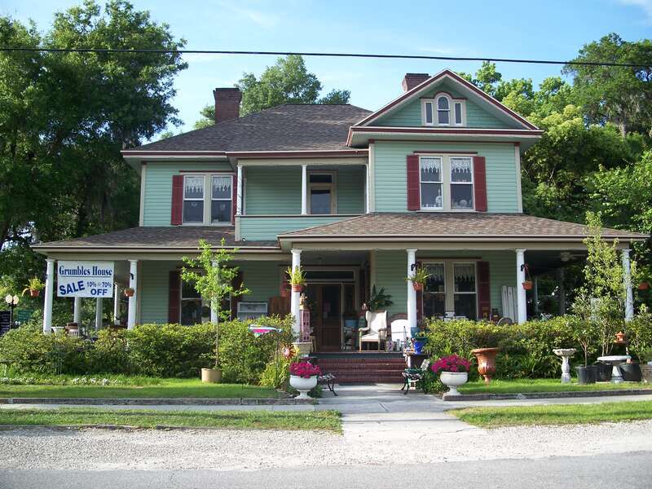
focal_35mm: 37
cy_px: 244
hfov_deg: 50.1
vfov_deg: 38.7
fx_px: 697
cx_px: 326
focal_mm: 7.8
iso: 64
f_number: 2.8
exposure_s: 1/320
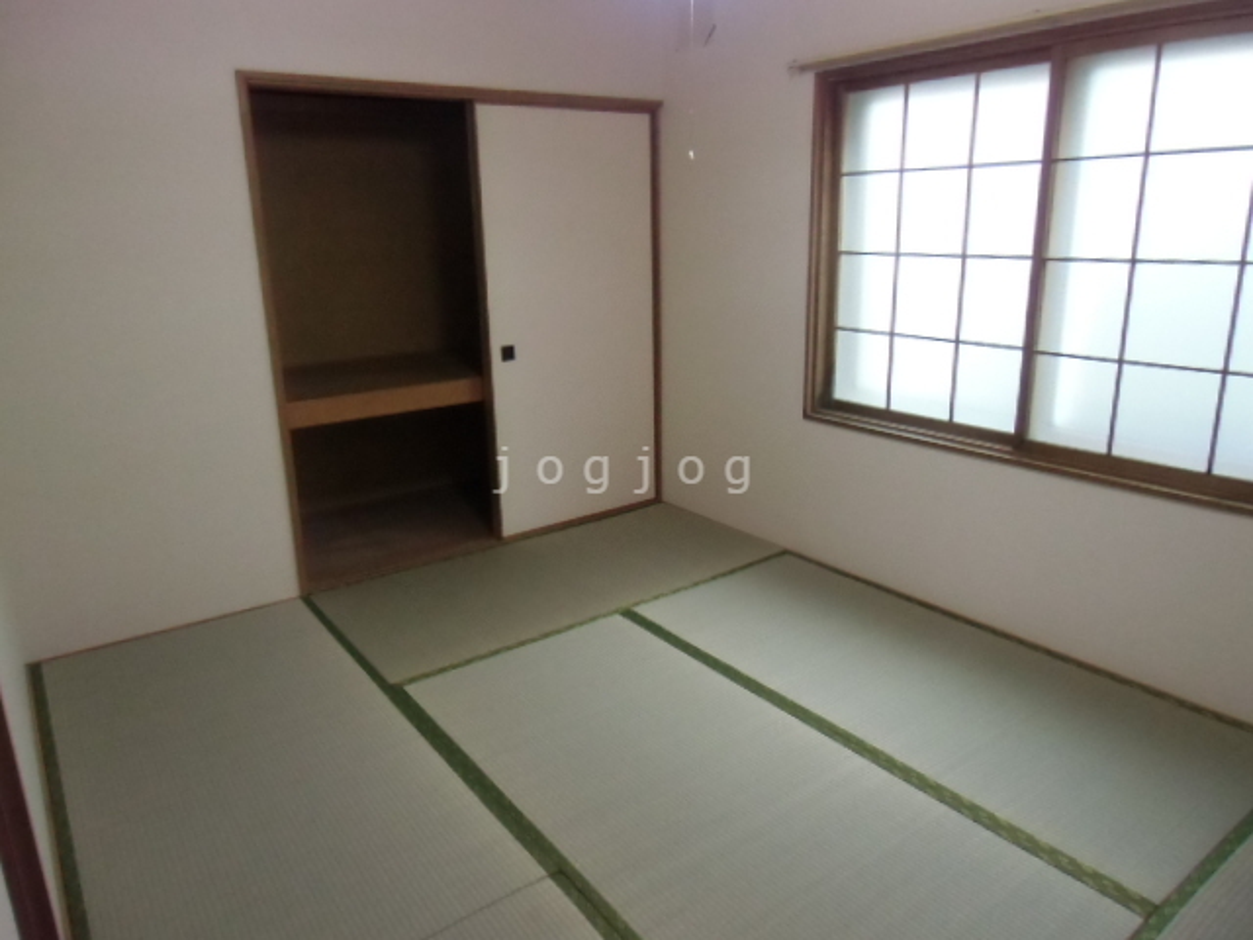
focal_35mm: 24
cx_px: 626
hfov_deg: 71.6
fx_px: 869
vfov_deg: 56.8
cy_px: 470
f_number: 3
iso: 800
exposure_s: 1/80
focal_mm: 4.24
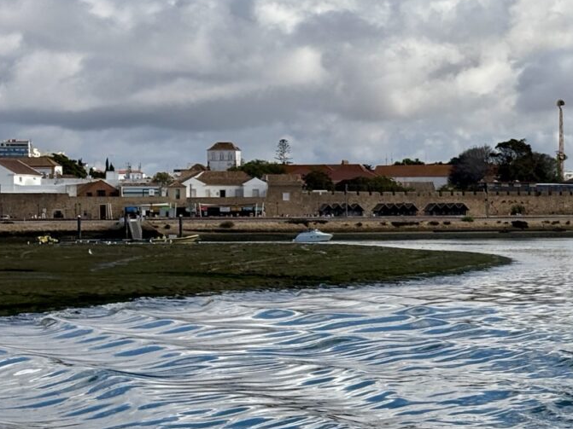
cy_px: 269
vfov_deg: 11.9
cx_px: 634
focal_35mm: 124
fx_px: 2052
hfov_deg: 15.5
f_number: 1.6
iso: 32
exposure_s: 1/5076
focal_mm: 5.96
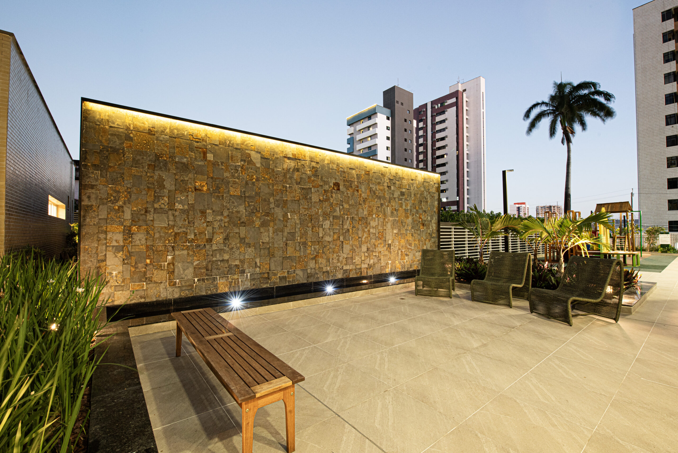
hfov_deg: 96.7
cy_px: 226
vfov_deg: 73.8
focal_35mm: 16
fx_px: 301
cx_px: 339
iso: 500
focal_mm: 16
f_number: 14
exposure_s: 2
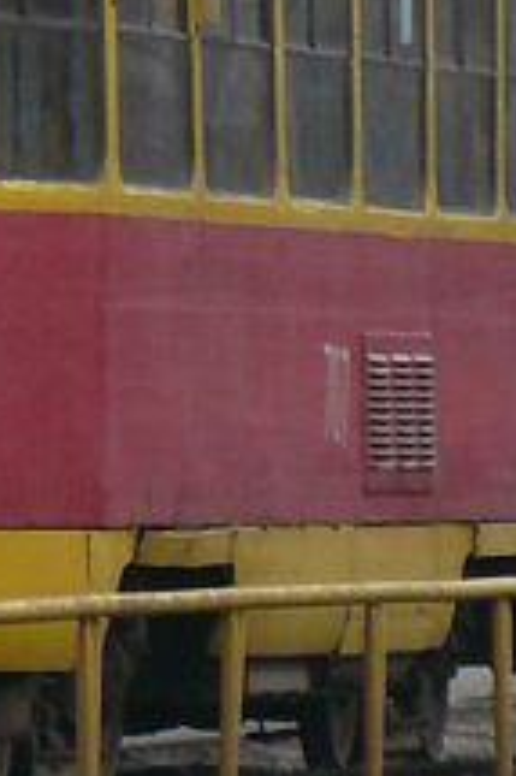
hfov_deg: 1.4
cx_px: -917
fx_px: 21102
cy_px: -245
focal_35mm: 980
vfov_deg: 2.1
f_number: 3.3
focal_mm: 32.9
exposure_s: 1/160
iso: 200
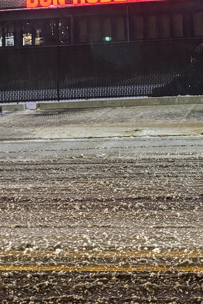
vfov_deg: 25.9
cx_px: 162
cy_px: -1
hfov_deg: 18.3
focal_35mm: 74
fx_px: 626
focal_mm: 5.96
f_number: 1.6
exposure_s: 1/30
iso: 640
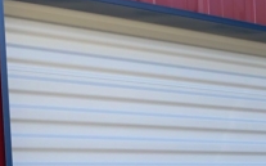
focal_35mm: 106
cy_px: 239
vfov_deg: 11.8
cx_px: 305
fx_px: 768
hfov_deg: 18.8
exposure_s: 1/511
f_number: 1.8
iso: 20
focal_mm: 3.99
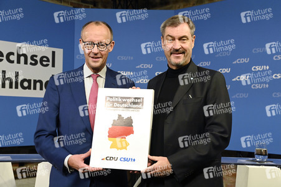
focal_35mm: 62
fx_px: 484
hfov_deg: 32.4
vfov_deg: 21.9
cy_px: 94
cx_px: 140
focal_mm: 62
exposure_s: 1/320
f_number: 6.3
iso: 6400
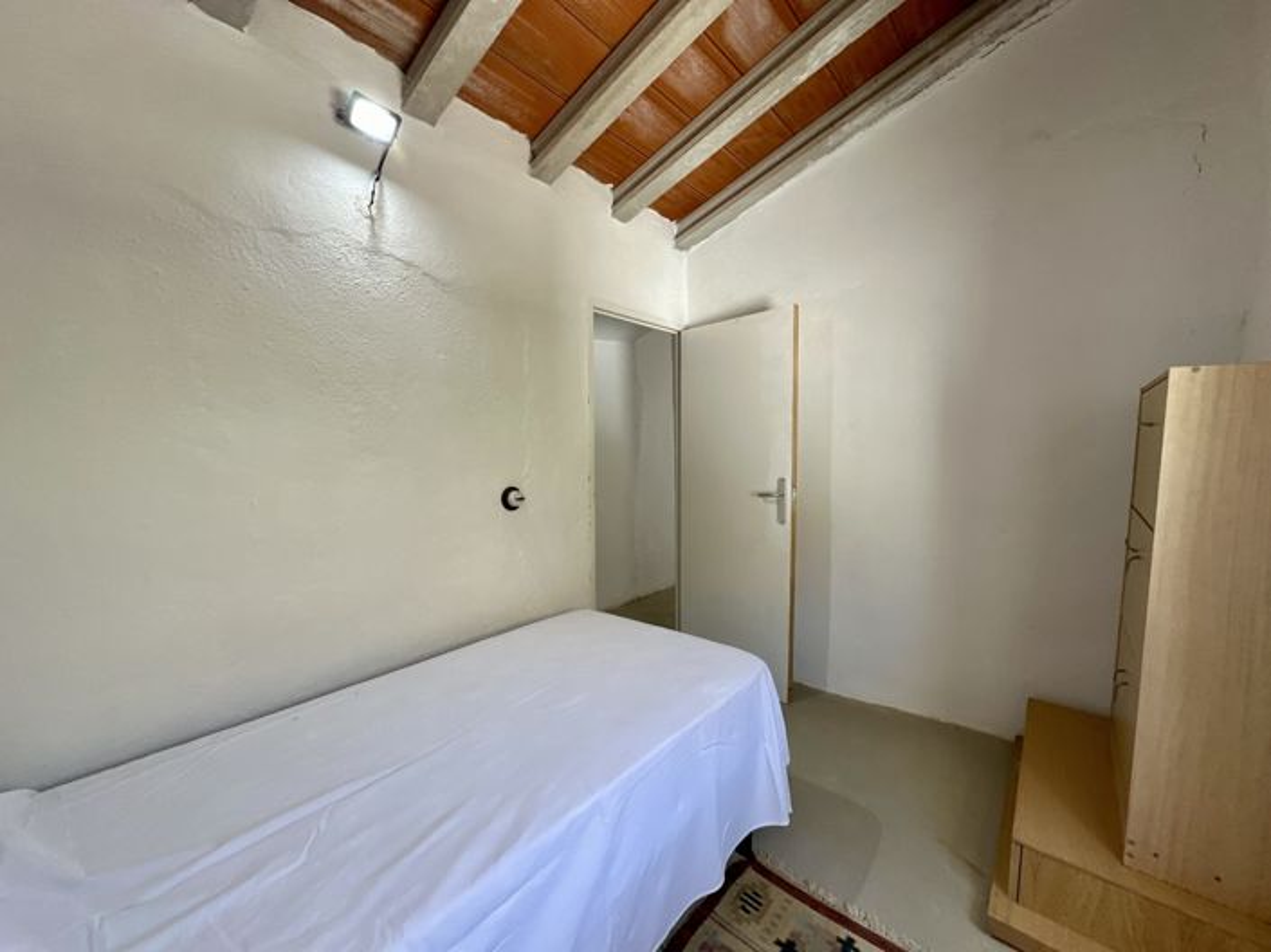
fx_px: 514
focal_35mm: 14
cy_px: 476
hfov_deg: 102.1
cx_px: 636
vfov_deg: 85.6
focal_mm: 2.22
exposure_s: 1/100
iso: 160
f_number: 2.2
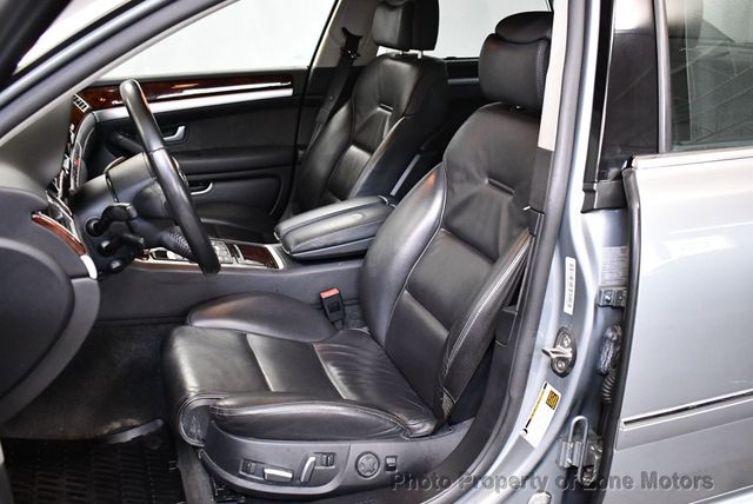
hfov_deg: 53.1
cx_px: 376
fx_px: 754
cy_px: 252
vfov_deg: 36.9
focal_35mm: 36
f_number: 3.5
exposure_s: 1/125
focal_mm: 18
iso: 3200
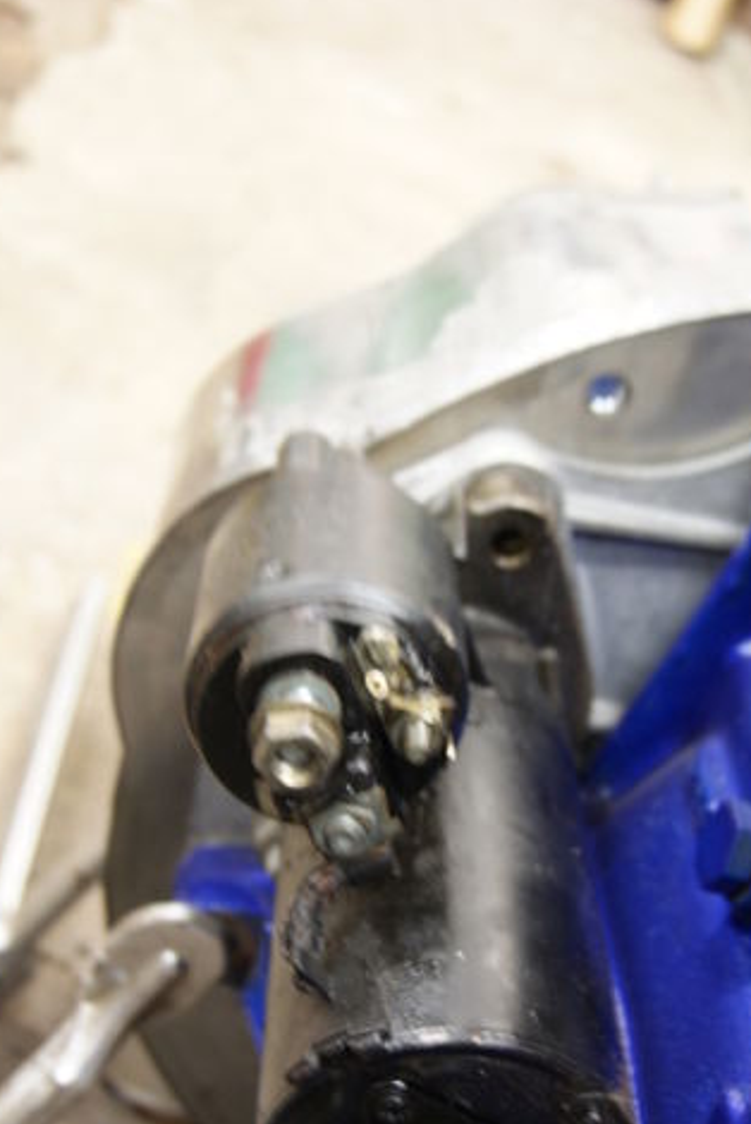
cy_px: 749
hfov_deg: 27.6
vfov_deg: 39.8
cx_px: 399
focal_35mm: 49
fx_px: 1531
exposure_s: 1/2.5
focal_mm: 24
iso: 400
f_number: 4
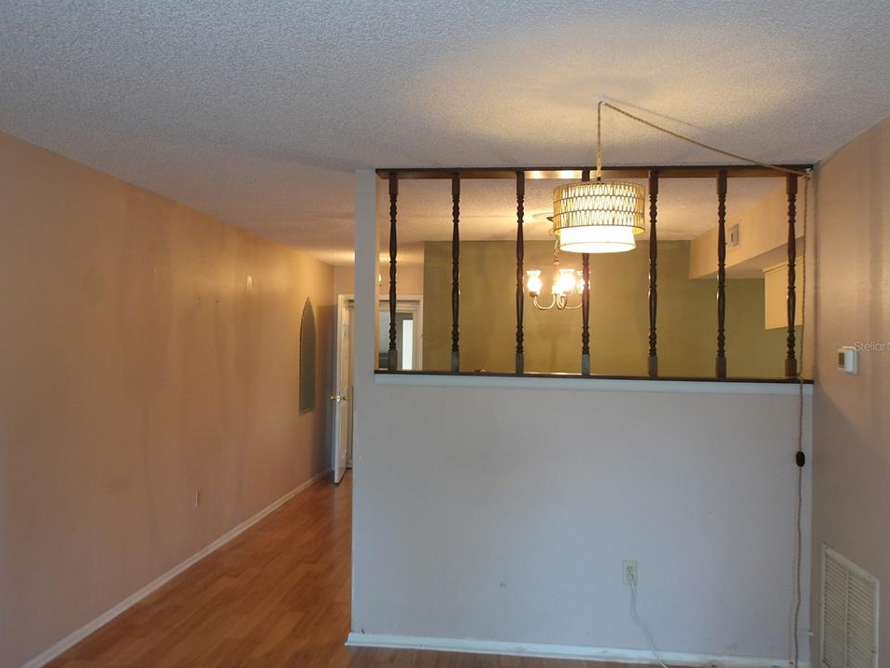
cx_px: 432
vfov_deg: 48.2
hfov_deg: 61.6
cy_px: 346
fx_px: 746
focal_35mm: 29
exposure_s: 1/21
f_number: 3
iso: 200
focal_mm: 4.9
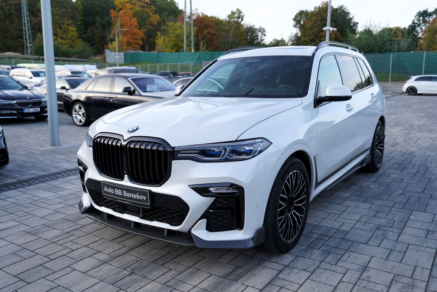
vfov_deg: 42.3
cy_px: 146
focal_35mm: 31
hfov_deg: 60.3
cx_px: 218
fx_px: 376
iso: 160
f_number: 4
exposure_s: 1/160
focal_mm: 31
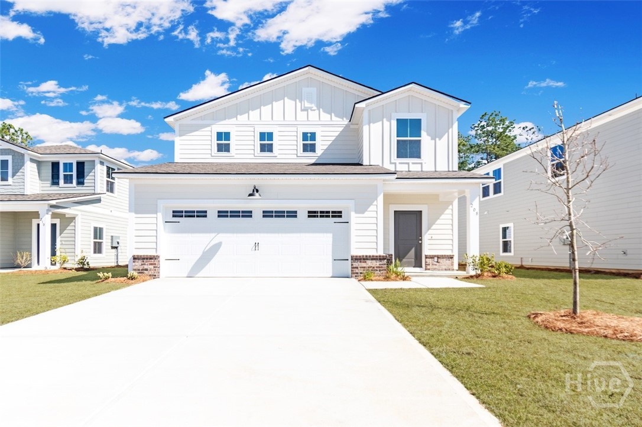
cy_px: 214
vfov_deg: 77.3
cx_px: 321
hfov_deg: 100.4
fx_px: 267
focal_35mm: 15
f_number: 4.5
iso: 500
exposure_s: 1/4000
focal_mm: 10
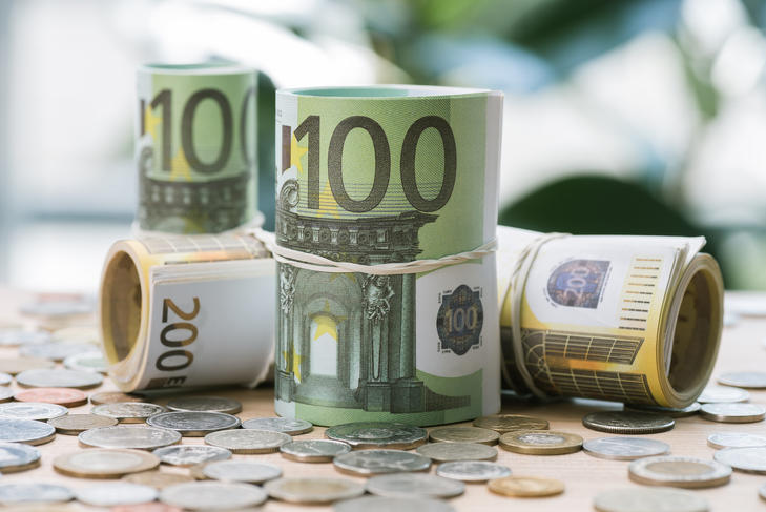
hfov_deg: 19.4
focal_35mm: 105
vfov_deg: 13.1
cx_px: 383
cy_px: 256
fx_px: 2235
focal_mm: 105
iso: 100
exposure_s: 1/30
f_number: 9
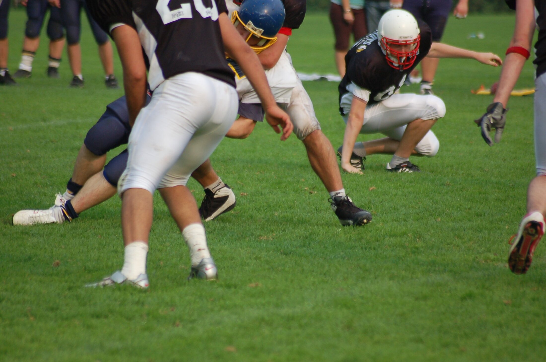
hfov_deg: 5.1
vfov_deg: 3.4
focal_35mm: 405
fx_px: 6131
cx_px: 273
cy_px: 181
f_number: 5.6
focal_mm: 270
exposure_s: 1/800
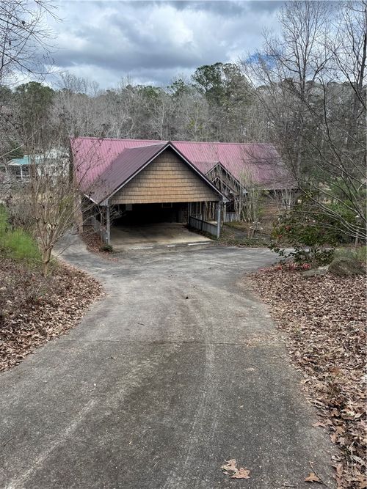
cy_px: 244
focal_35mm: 24
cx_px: 184
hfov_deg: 56.8
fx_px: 339
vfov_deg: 71.6
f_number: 1.78
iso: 80
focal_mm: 6.76
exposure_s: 1/1172
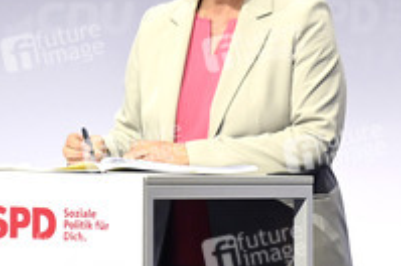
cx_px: 80
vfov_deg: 5.8
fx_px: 2647
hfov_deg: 8.6
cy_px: 99
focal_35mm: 238
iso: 6400
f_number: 5.6
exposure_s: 1/500
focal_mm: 105
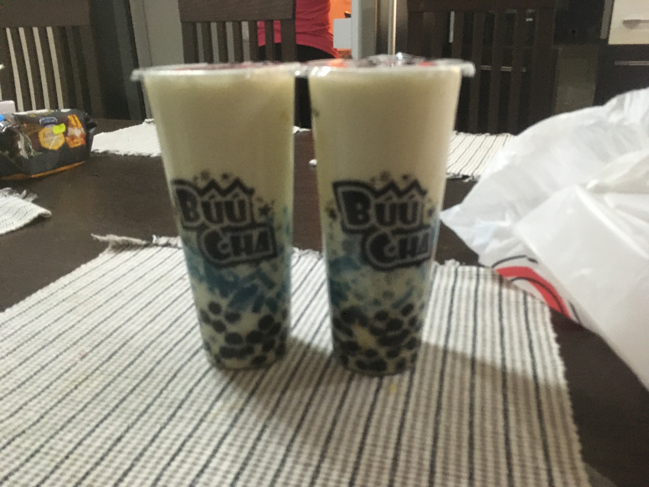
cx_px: 324
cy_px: 244
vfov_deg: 48.2
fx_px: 544
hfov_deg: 61.7
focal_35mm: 29
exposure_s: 1/17
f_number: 2.2
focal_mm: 4.15
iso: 250
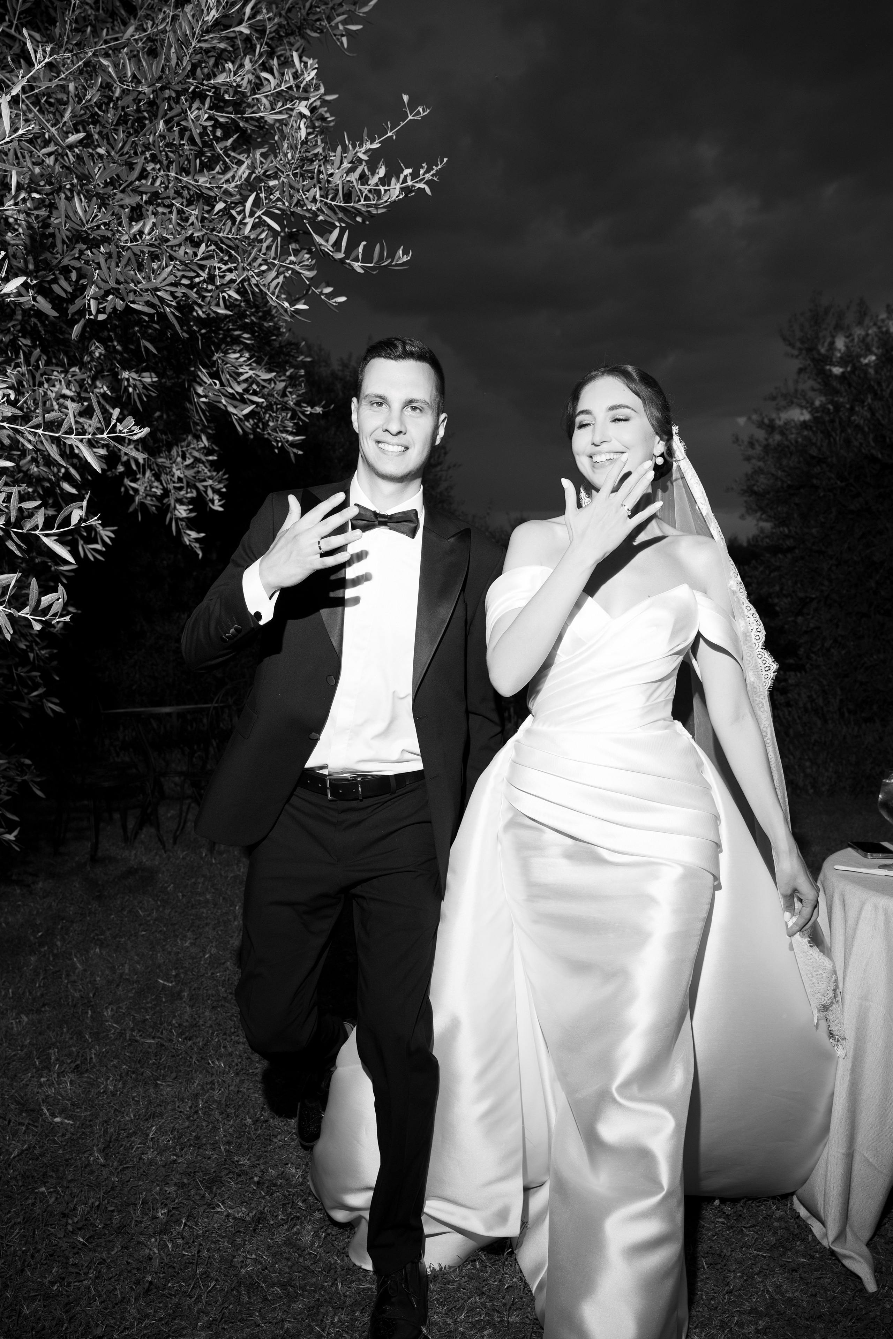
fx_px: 1116
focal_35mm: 30
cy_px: 670
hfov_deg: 43.6
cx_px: 446
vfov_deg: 61.9
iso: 160
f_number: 5.6
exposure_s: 1/160
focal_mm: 30
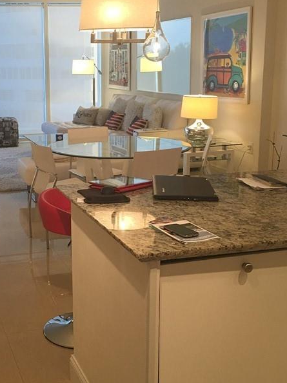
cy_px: 172
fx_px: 553
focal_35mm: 50
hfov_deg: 28.5
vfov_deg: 38.2
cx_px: 63
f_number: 2.2
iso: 40
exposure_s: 1/30
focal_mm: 4.15
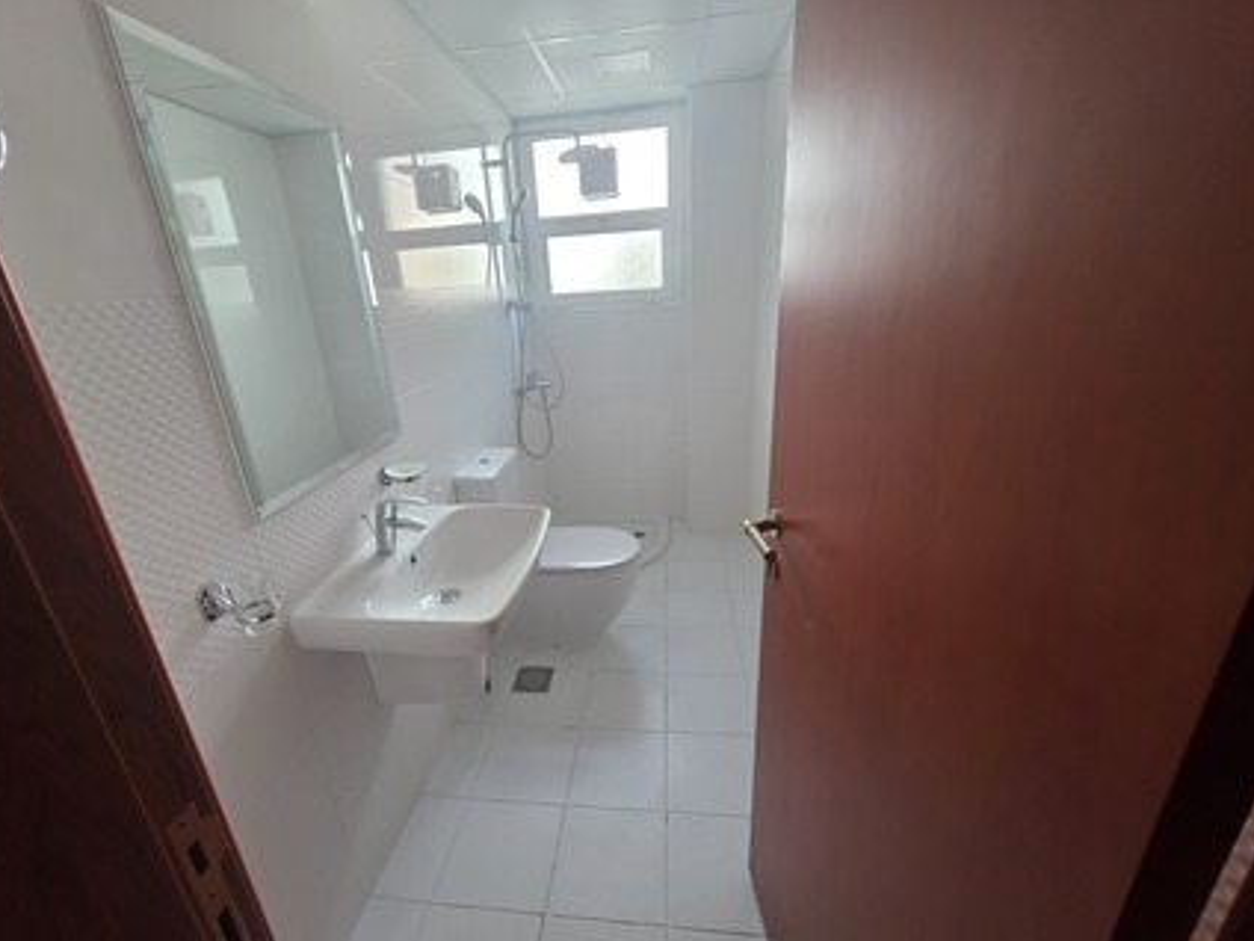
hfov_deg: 101.9
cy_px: 478
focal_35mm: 14
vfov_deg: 85.7
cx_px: 587
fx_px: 507
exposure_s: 1/50
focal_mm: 2.2
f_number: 1.9
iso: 200
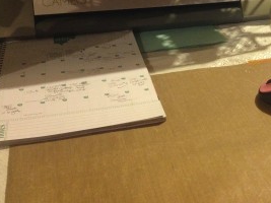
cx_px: 216
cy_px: 49
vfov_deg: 24.5
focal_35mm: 59
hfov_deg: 31.9
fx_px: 462
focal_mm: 4.28
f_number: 2.4
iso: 320
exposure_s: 1/20
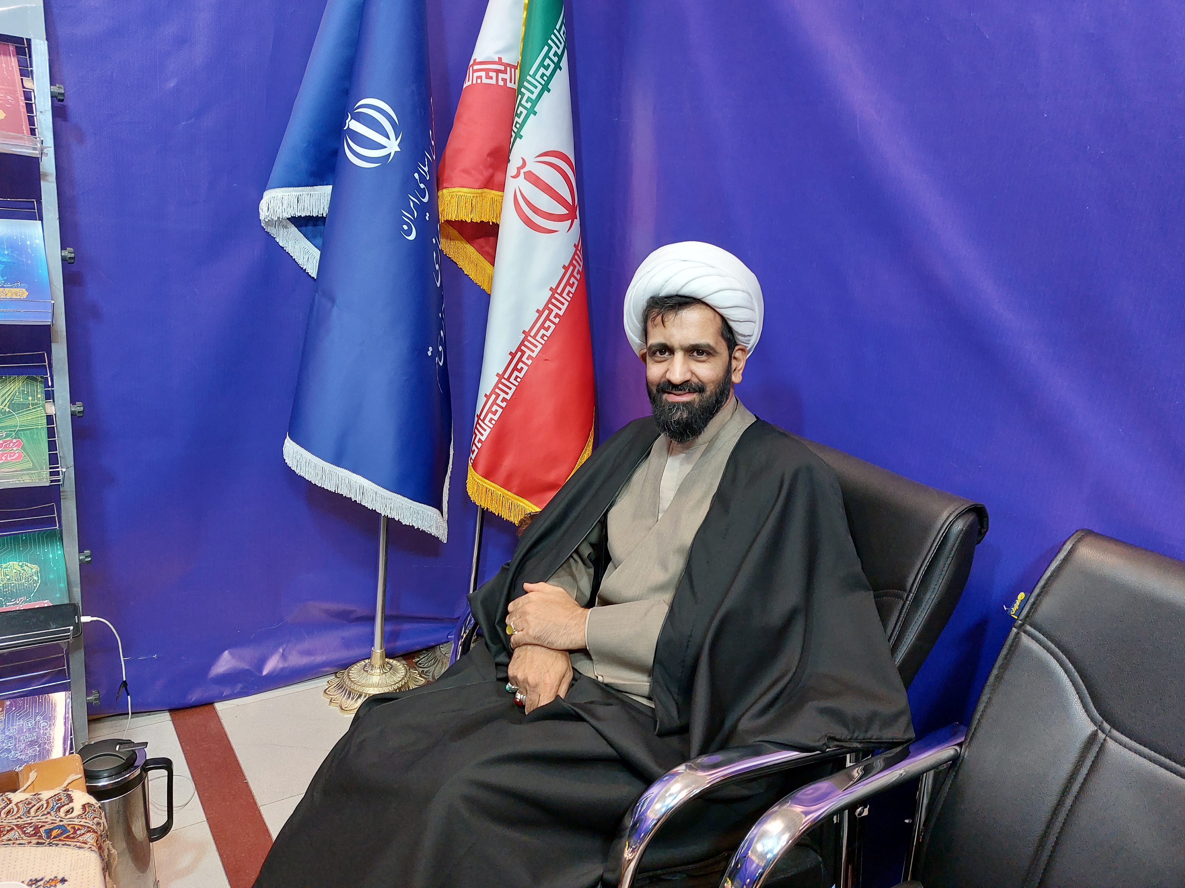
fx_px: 822
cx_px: 592
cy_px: 444
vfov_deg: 56.8
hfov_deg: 71.6
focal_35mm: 24
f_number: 1.8
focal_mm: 5.23
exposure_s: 1/50
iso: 320
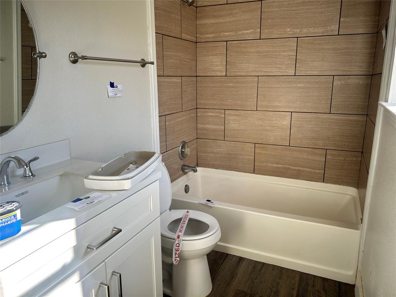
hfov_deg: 67.3
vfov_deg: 53.1
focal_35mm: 26
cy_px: 148
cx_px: 198
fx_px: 297
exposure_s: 1/121
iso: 40
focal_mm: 5.7
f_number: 1.5
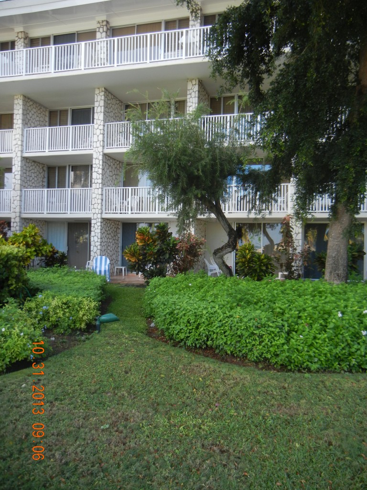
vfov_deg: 60.0
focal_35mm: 30
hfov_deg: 46.8
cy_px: 245
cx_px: 184
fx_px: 424
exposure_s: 1/211
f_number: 3.5
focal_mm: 5.4
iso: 160
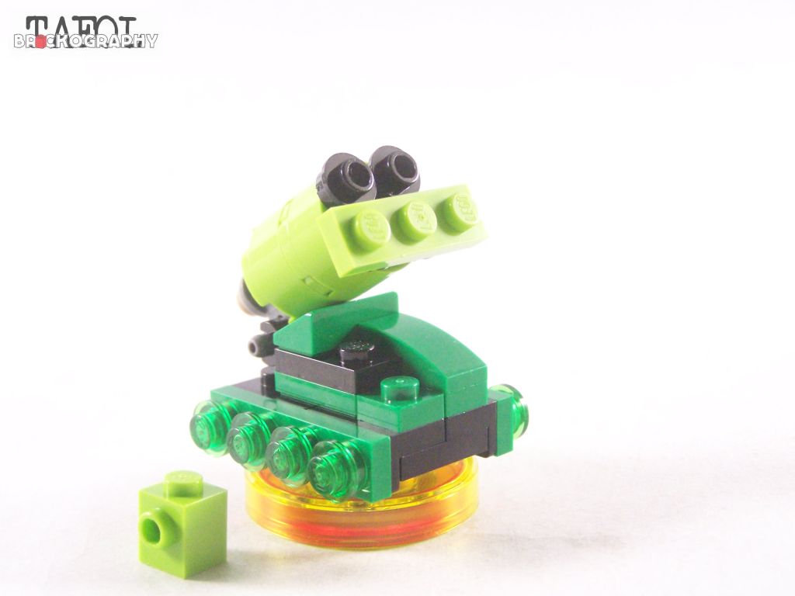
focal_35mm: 67
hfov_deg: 29.0
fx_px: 1539
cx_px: 398
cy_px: 298
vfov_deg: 21.9
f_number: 3.2
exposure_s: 1/60
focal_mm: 11.1
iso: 400
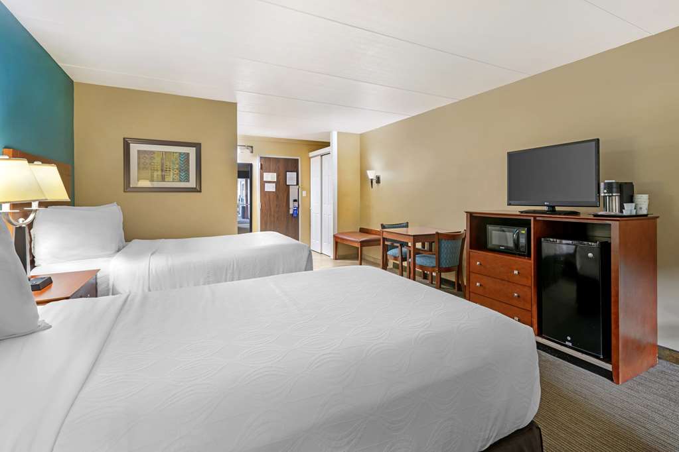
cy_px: 226
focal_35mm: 16
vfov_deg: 73.7
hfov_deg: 96.7
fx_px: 302
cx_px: 340
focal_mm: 16
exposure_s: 1
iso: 100
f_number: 9
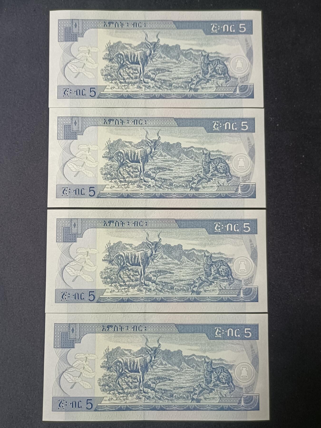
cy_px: 214
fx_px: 433
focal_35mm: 35
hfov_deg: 40.7
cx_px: 160
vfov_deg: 52.6
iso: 1252
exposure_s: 1/33.3
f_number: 1.8
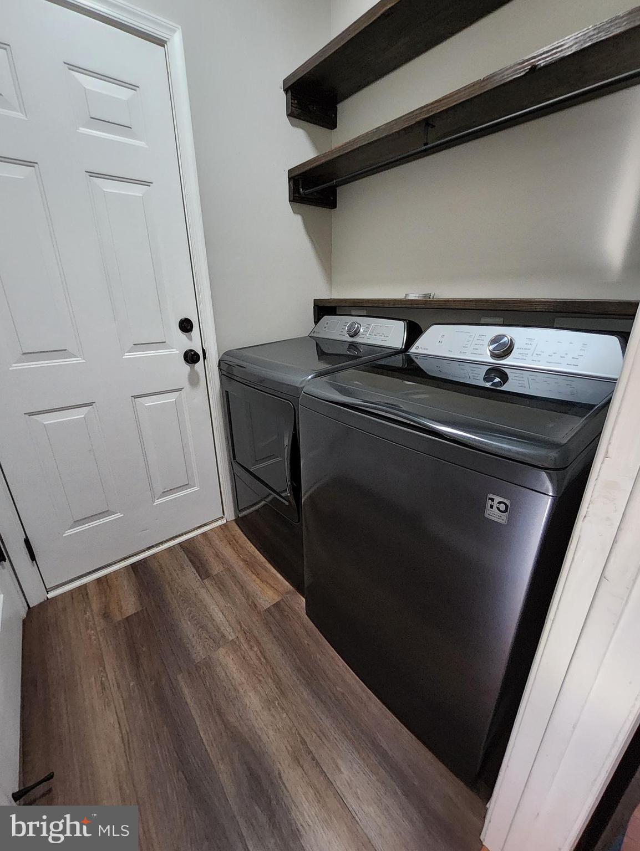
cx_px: 320
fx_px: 320
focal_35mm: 13
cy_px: 426
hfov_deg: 90.0
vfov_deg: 106.1
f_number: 2.2
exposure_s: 1/60
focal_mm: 1.13
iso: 320
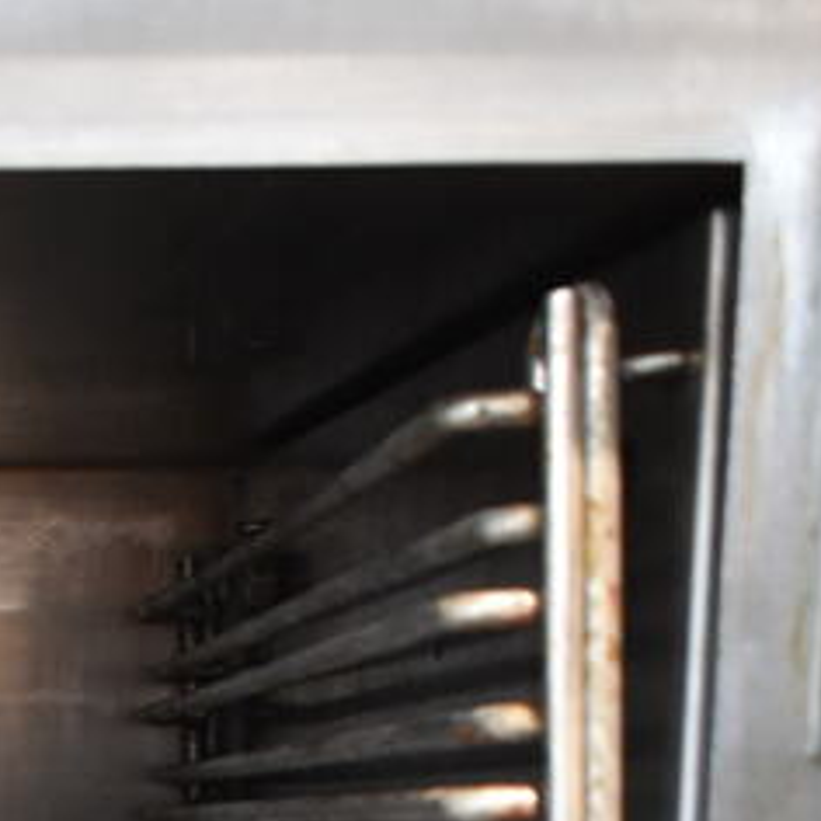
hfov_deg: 18.4
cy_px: 1191
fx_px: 2388
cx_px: -191
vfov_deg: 17.7
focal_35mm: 89
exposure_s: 1/30
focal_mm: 18
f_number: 3.5
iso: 1100
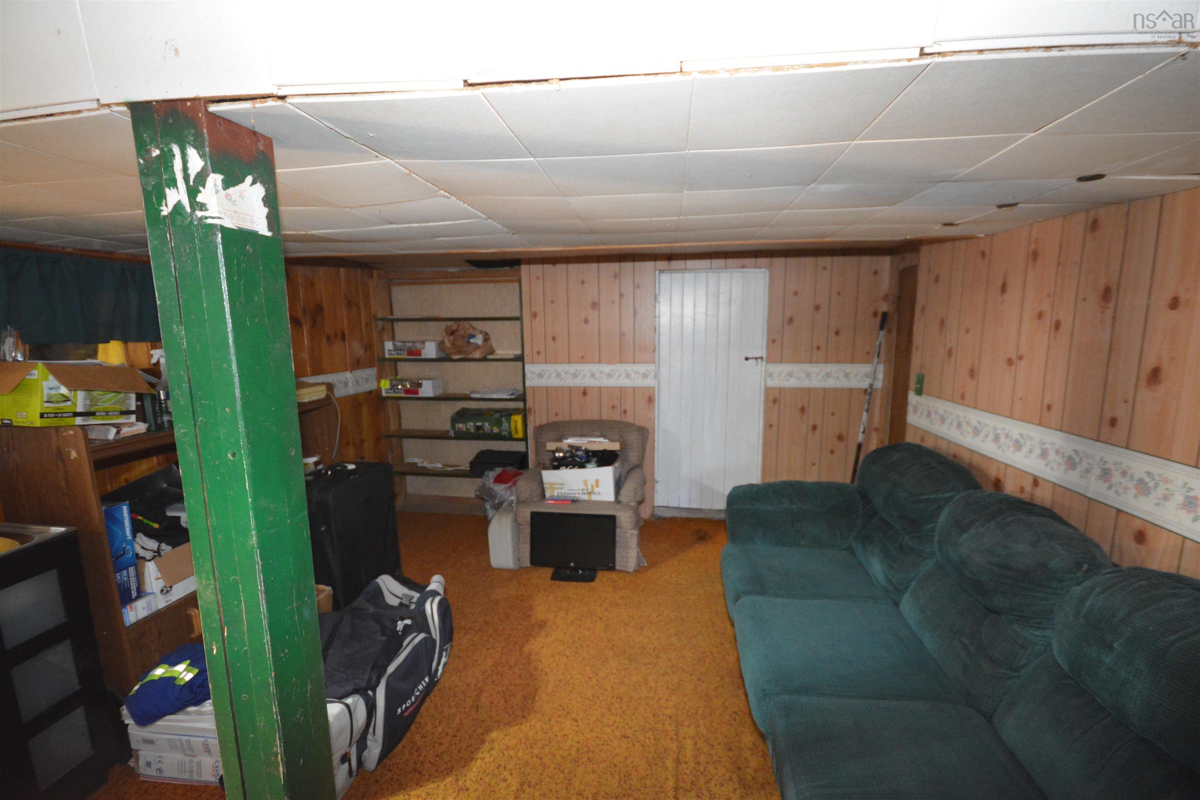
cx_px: 600
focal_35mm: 15
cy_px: 400
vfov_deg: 77.3
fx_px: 500
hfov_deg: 100.4
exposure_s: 1/60
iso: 3200
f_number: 4
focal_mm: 10
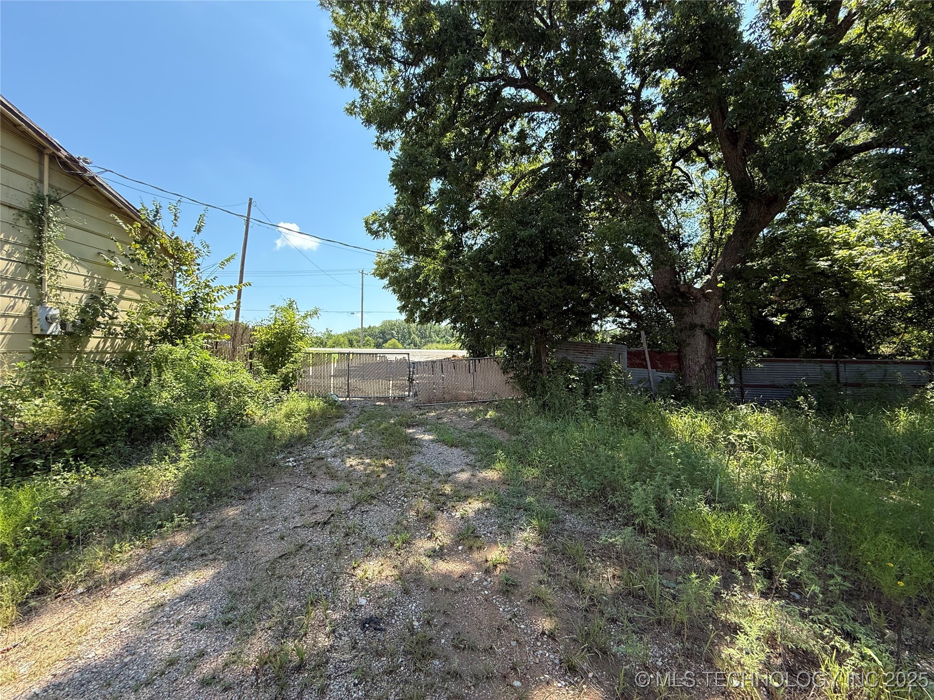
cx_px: 467
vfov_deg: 85.7
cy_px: 350
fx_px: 378
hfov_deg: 102.1
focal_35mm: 14
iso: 64
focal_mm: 2.22
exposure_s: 1/726
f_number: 2.2
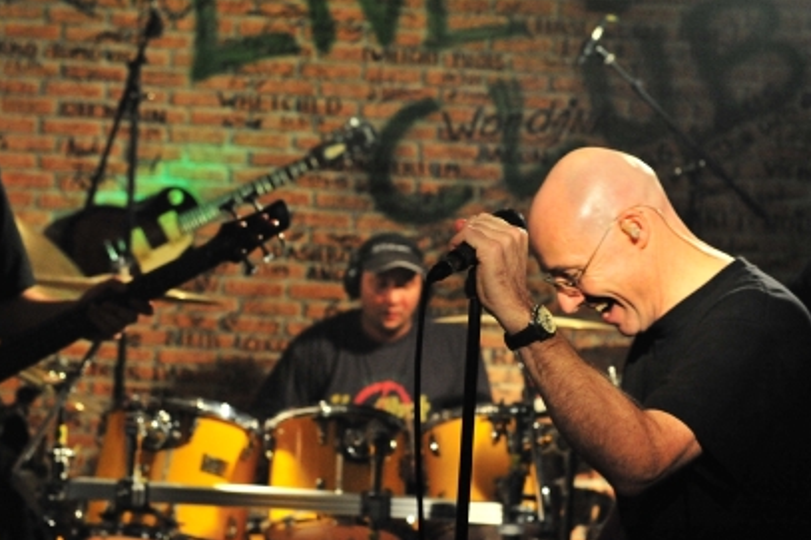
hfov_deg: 23.6
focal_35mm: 86
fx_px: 1937
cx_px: 464
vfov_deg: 15.9
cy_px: 308
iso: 6400
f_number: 5.6
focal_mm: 70
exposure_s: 1/125
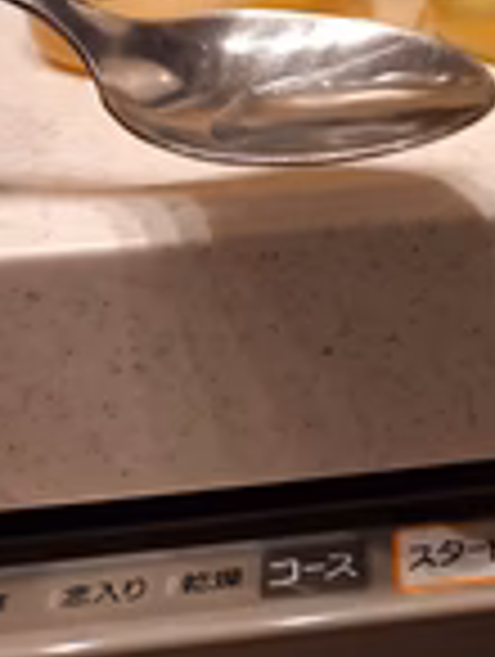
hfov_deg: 21.9
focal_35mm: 63
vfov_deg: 27.4
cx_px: 562
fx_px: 1198
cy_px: -108
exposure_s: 1/50
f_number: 1.8
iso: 100
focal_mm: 5.54
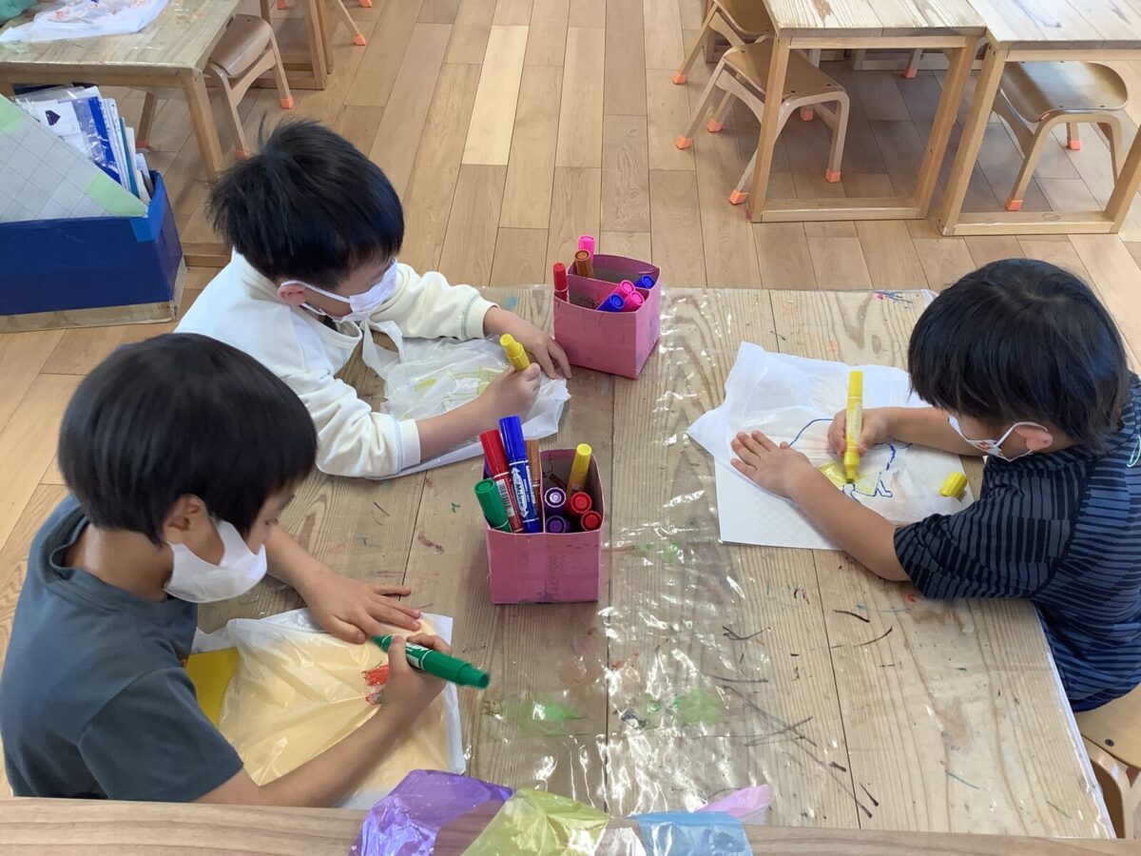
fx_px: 1022
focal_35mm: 31
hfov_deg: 58.4
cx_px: 570
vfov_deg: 45.4
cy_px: 428
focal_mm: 3.3
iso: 50
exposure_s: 1/50
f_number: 2.4
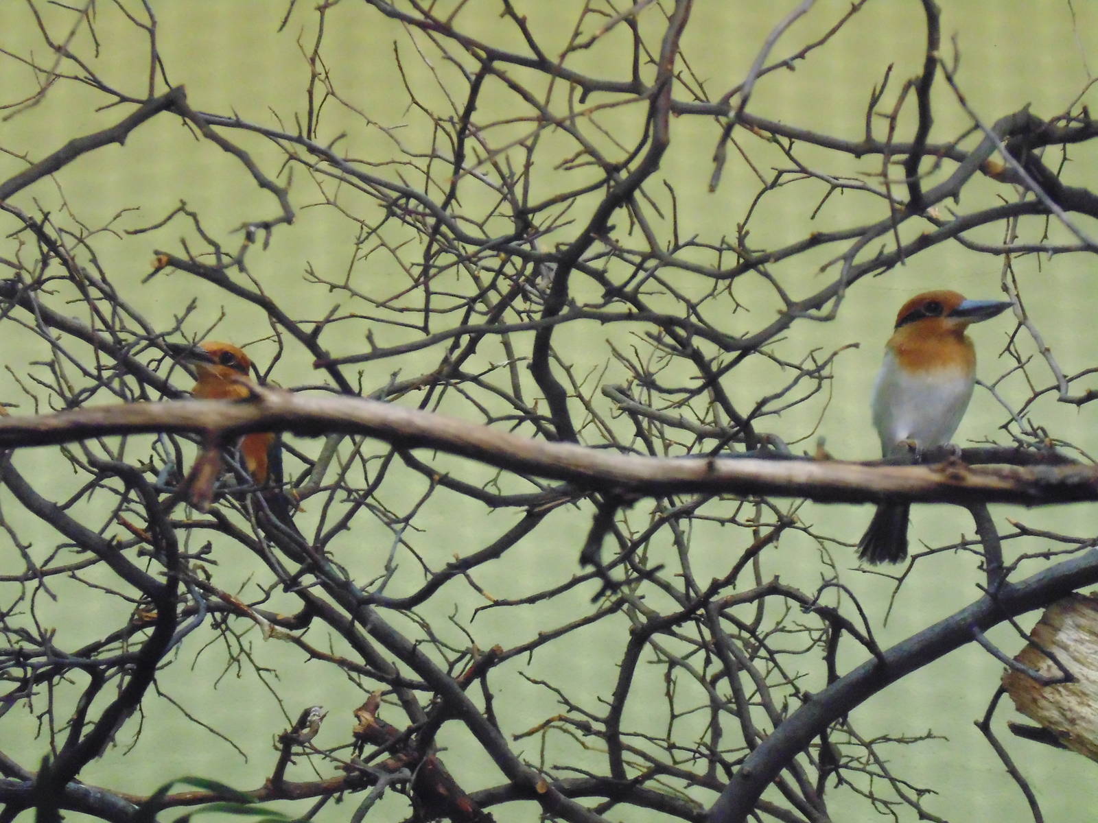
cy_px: 412
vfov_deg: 15.1
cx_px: 549
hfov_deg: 20.0
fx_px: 3109
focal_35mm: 98
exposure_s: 1/80
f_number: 4.6
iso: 800
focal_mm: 17.5
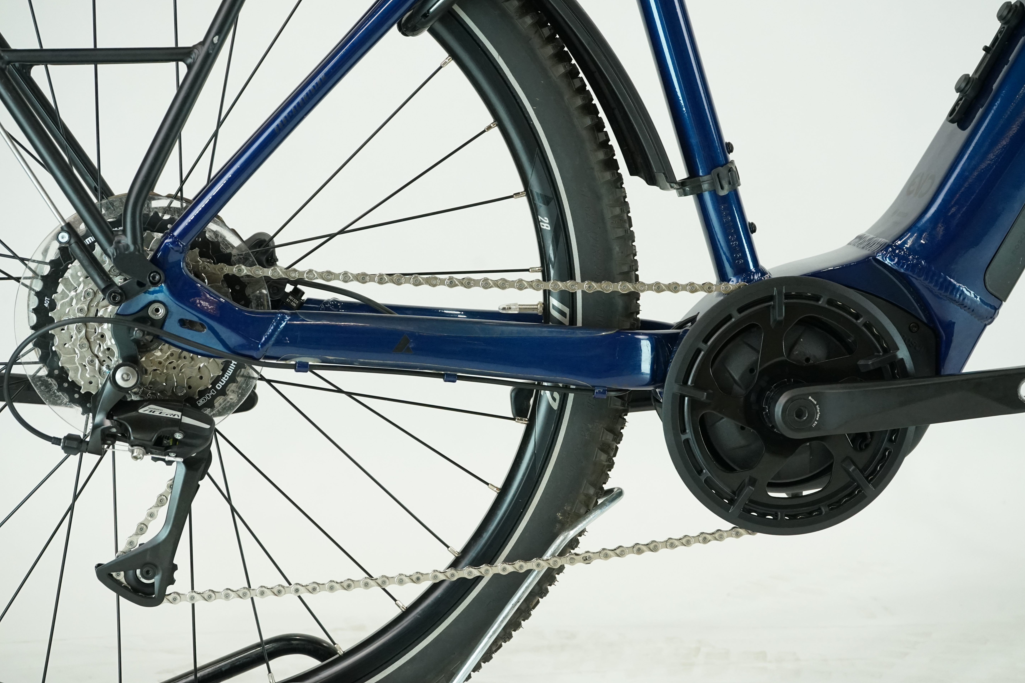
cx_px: 526
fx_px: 1993
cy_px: 353
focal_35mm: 70
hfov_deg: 28.8
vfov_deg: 19.5
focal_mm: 67
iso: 2500
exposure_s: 1/200
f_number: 7.1
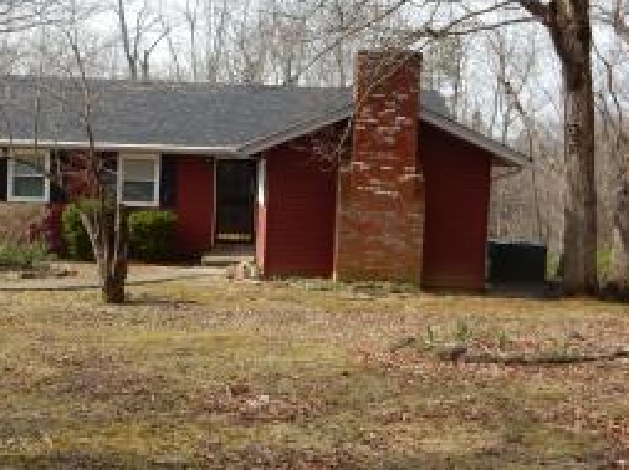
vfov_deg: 25.6
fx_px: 1034
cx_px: 167
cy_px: 226
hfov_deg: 33.2
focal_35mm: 57
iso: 125
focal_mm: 6.4
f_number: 4
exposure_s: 1/640
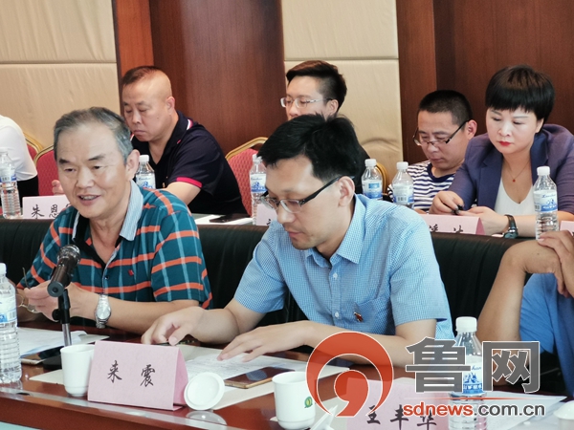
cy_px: 215
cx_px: 287
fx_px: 1708
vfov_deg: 14.4
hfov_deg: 19.1
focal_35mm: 103
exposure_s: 1/33.3
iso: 400
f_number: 2.4
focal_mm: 7.48
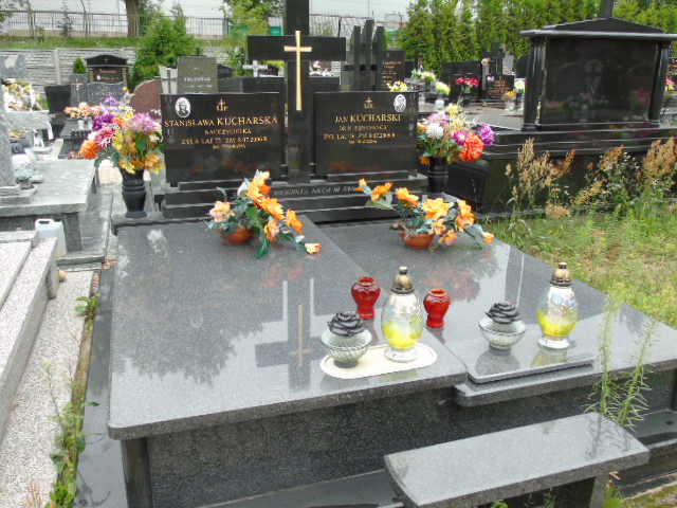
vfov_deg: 48.2
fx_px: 567
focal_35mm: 29
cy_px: 254
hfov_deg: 61.7
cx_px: 338
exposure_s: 1/100
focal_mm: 5.2
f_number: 3.6
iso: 80
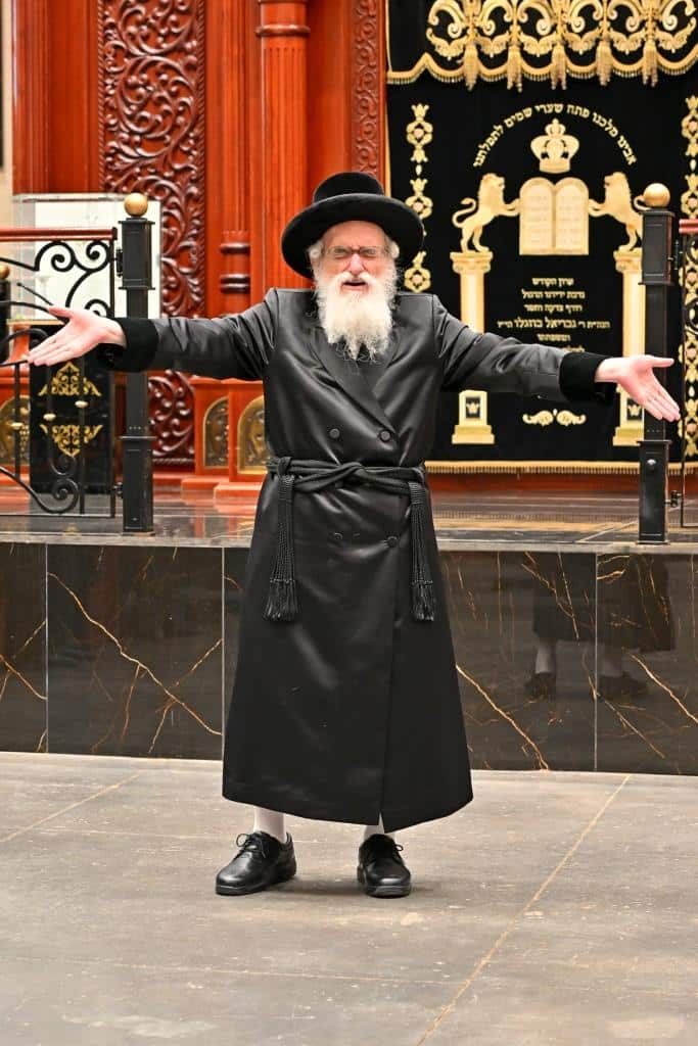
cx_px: 349
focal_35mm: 84
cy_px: 523
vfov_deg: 24.2
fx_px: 2442
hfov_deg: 16.3
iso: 500
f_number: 4
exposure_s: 1/160
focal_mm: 56
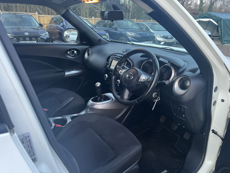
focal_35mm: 26
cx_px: 115
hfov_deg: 67.3
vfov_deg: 53.1
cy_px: 86
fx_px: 173
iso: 250
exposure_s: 1/60
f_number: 1.5
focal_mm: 5.7
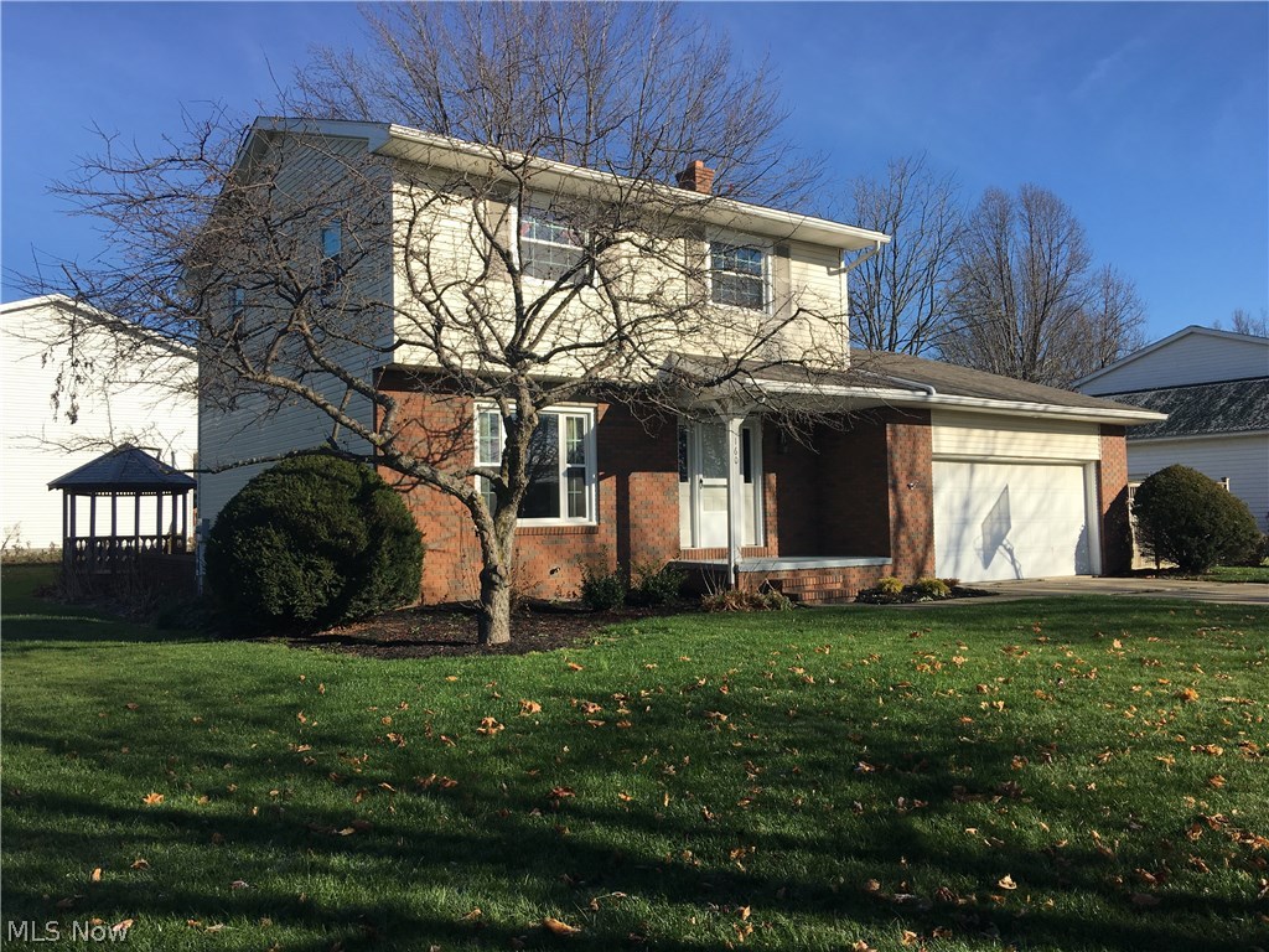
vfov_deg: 48.2
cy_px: 476
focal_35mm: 29
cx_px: 634
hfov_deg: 61.7
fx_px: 1063
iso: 25
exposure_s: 1/1326
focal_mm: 4.15
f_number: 2.2
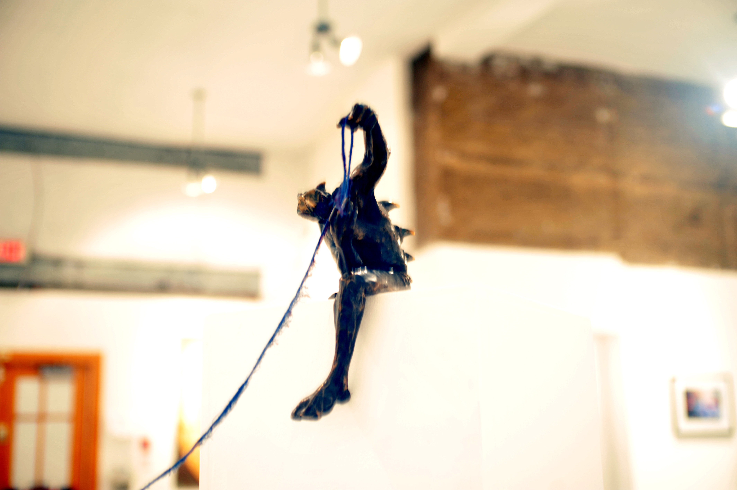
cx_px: 368
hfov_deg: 41.1
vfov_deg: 28.0
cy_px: 245
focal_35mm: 48
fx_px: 982
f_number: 3.2
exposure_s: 1/2.5
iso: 200
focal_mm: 48
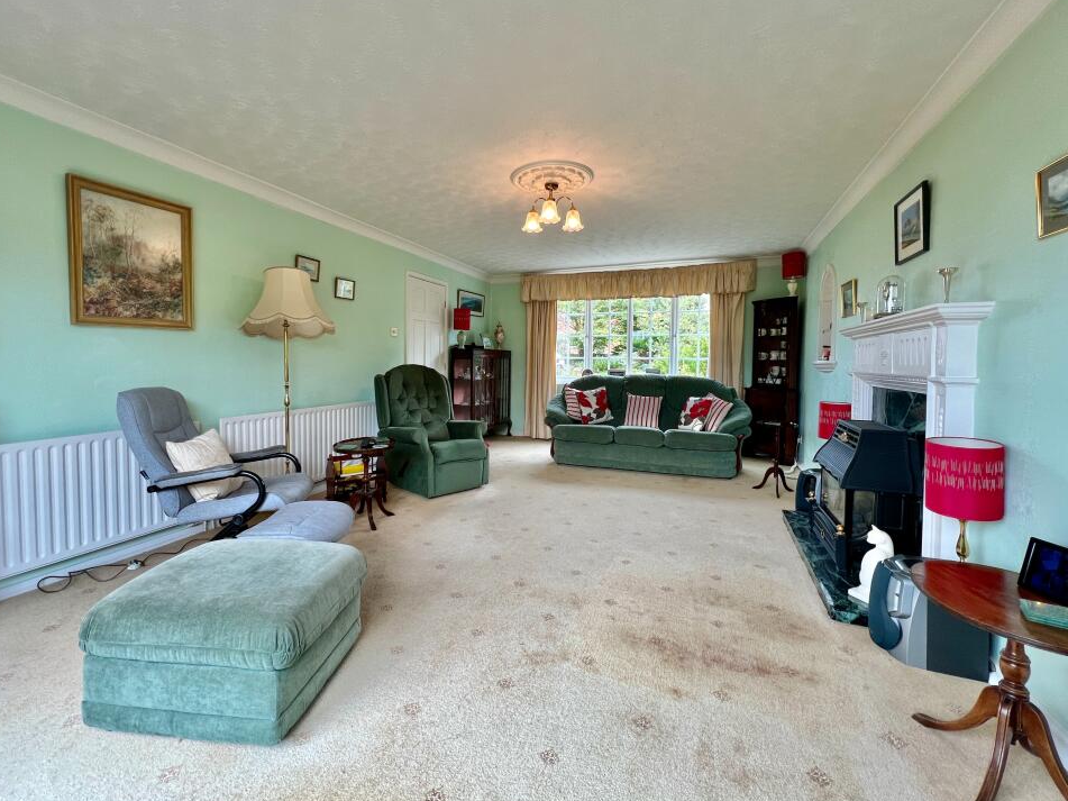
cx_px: 511
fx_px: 432
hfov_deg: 102.0
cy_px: 381
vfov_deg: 85.6
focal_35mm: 14
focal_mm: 1.57
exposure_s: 1/100
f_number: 1.8
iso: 64
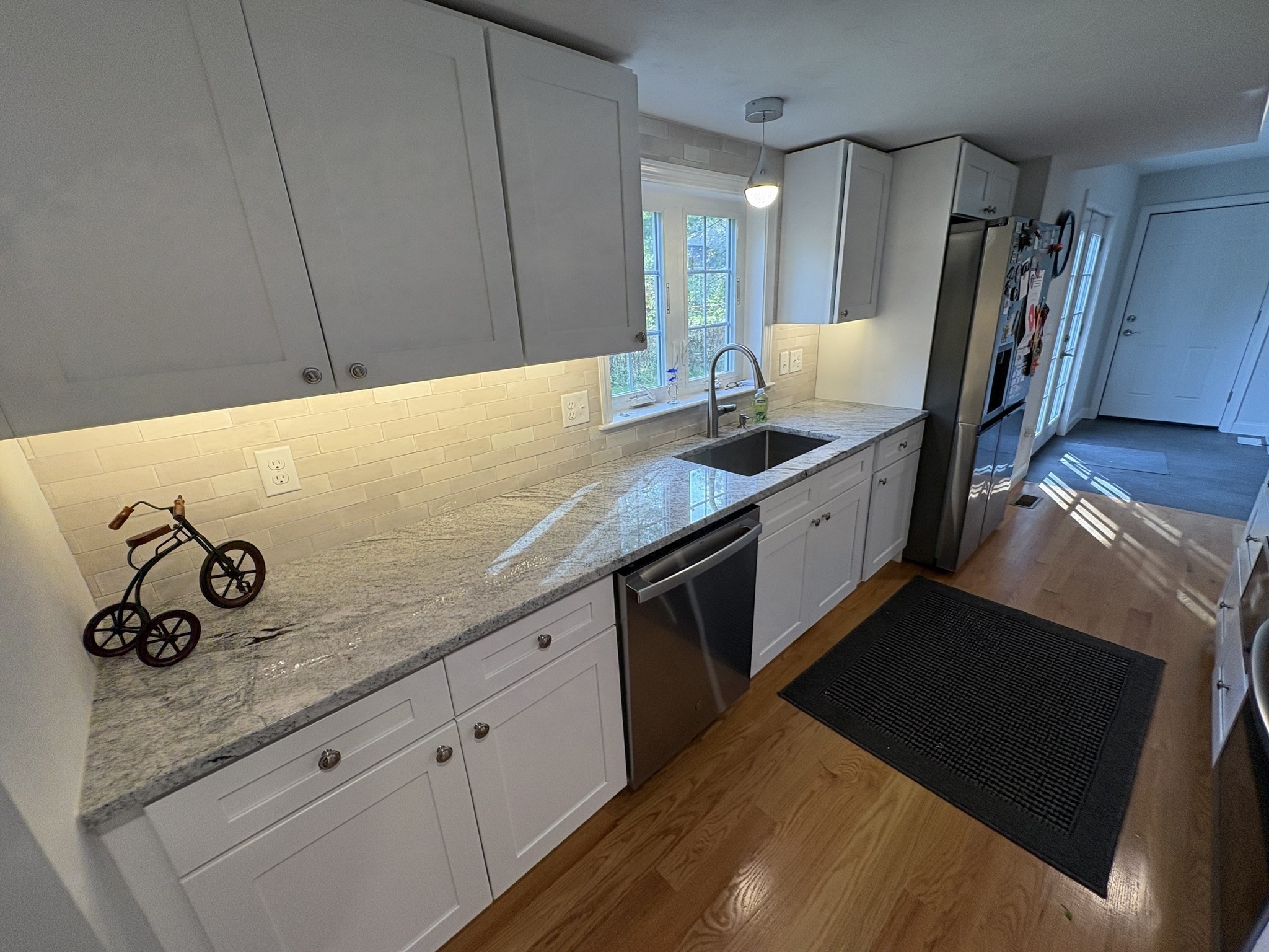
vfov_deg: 85.7
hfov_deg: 102.1
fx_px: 513
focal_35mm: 14
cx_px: 634
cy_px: 476
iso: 100
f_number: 2.2
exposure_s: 1/120
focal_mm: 2.22
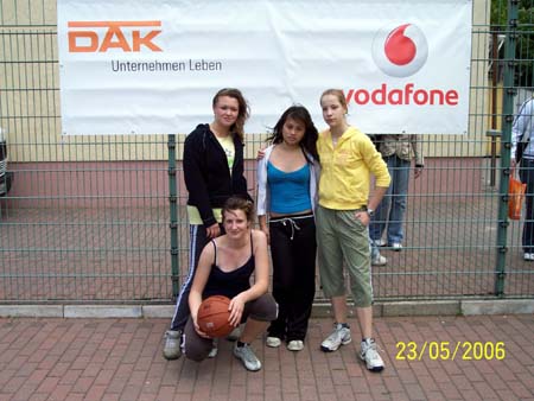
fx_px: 587
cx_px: 267
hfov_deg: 49.0
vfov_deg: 37.8
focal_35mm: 38
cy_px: 200
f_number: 4.8
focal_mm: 8
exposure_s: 1/500
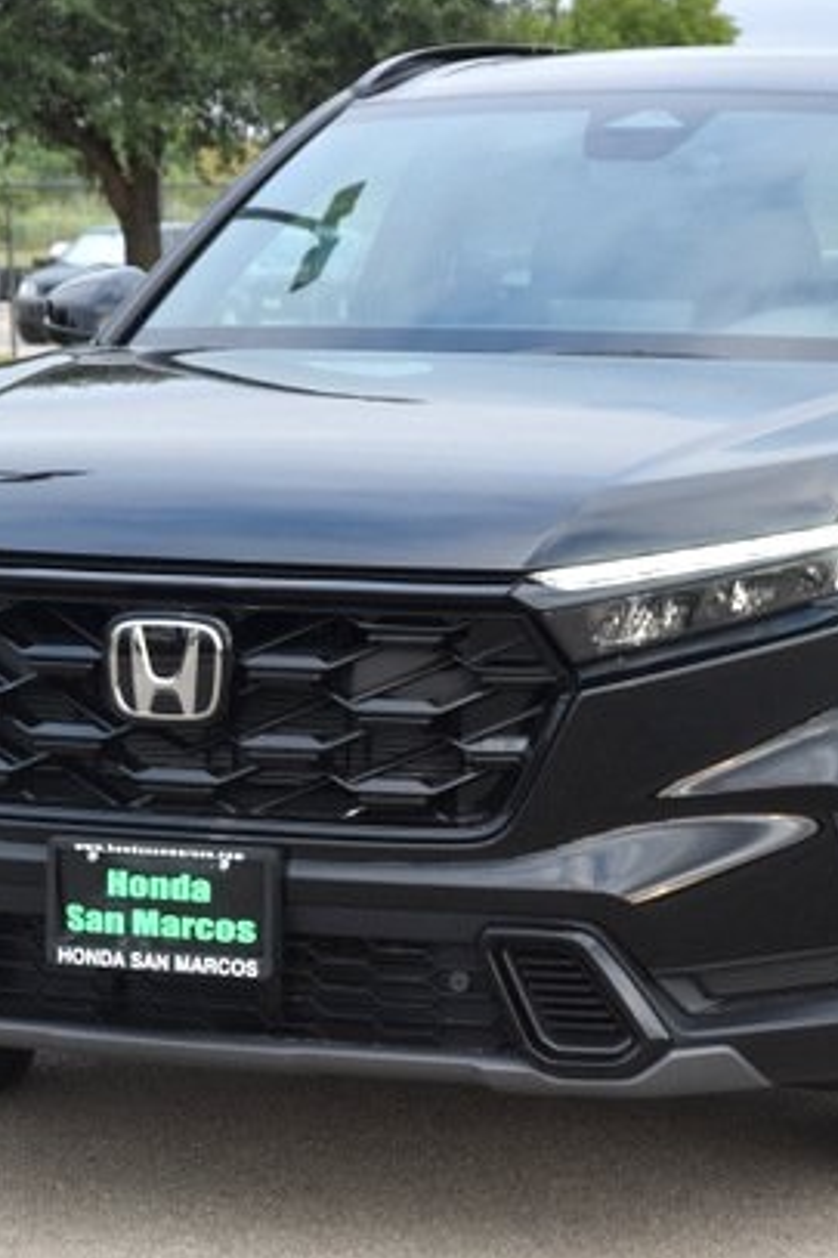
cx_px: 557
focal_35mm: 118
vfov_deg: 17.4
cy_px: 638
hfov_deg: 11.6
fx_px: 4123
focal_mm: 50
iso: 400
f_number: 6.3
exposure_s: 1/160
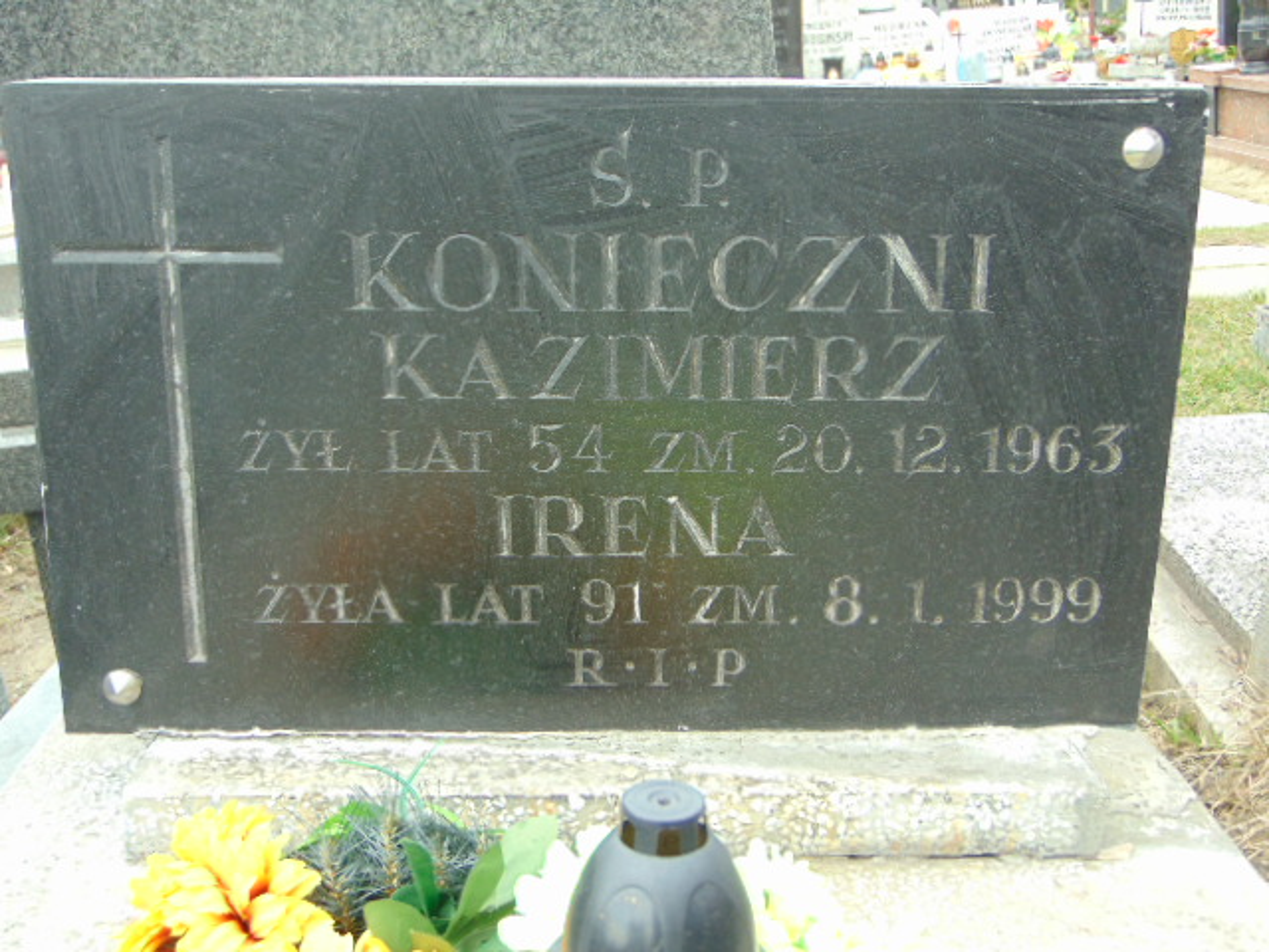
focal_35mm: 42
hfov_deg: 44.8
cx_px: 634
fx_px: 1540
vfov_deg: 34.3
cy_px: 476
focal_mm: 7.6
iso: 80
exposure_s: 1/125
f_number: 3.3
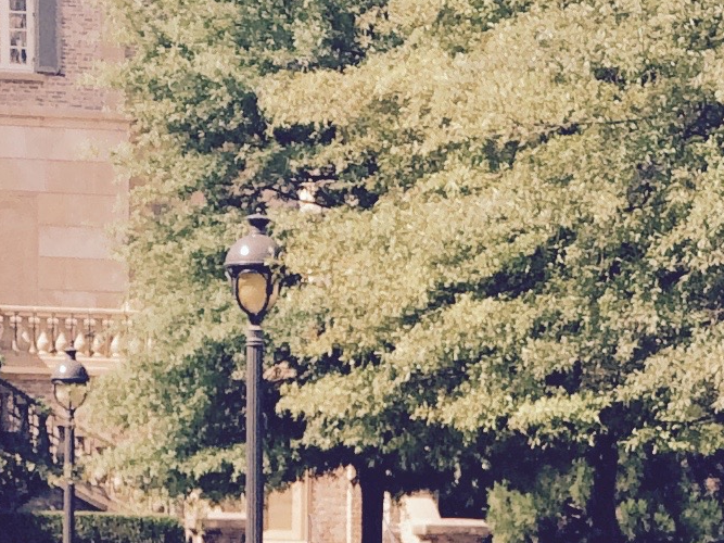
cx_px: 360
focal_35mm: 142
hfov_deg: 13.9
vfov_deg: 9.5
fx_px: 2969
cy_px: 1203
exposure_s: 1/1140
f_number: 2.2
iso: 32
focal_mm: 4.15
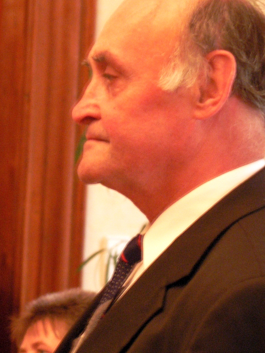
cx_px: 170
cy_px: 115
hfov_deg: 5.9
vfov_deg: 7.9
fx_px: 2561
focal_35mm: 251
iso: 200
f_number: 3.3
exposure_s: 1/6
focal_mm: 29.7
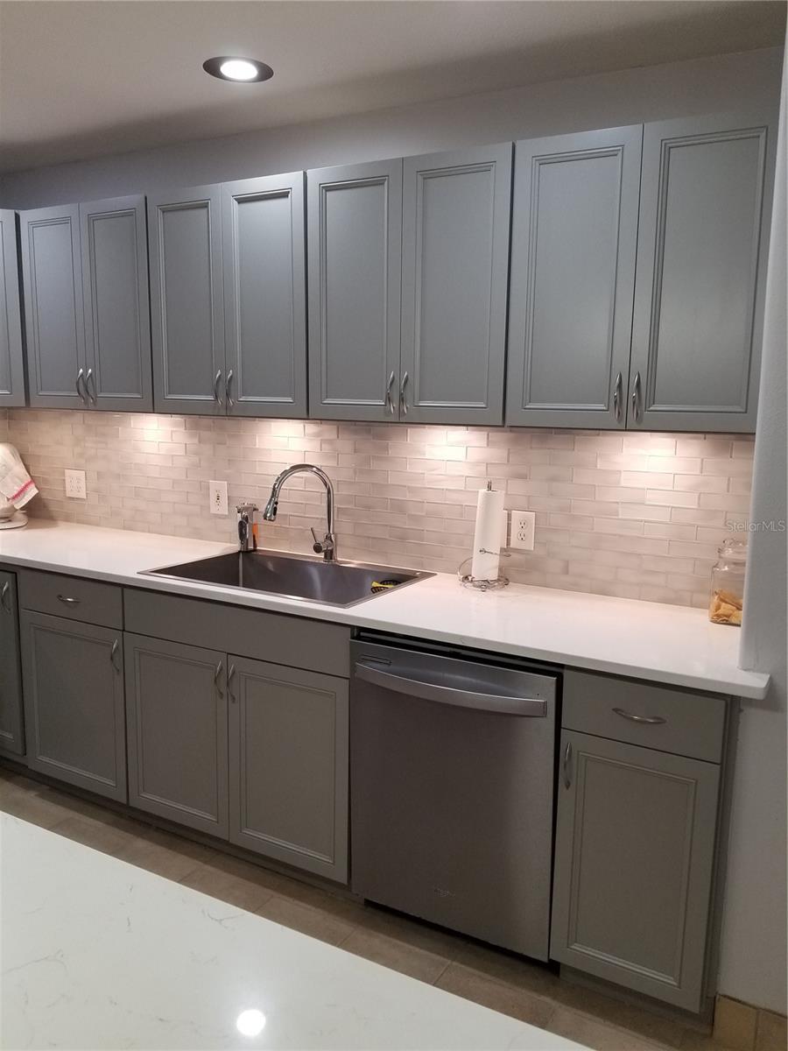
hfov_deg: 53.1
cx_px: 394
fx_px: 789
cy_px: 526
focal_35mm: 26
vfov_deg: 67.3
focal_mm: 4.25
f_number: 1.7
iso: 125
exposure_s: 1/60
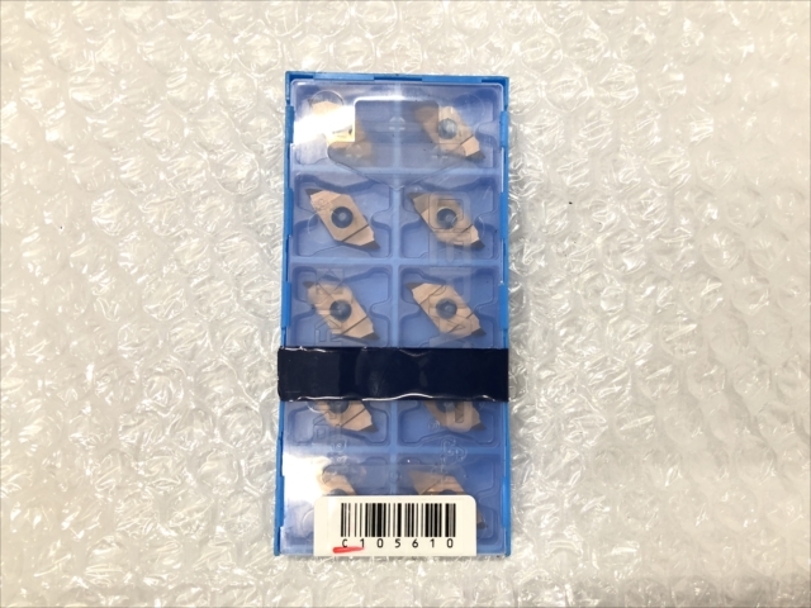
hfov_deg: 63.4
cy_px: 304
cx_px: 406
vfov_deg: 49.7
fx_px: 656
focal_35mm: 28
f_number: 1.8
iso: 50
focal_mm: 3.99
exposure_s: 1/15
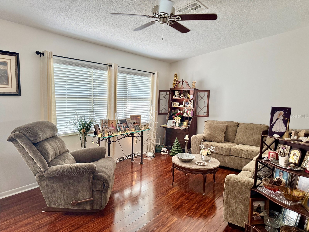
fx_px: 214
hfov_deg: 71.6
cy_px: 116
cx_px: 154
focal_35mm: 24
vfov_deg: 56.8
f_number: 1.78
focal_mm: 6.76
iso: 200
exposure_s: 1/120
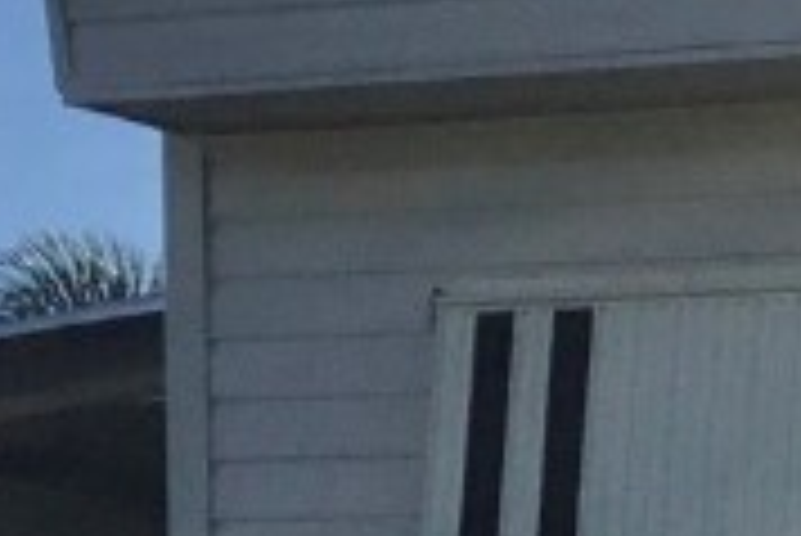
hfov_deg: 10.8
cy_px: 1072
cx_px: 1125
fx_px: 4119
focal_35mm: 185
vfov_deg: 7.2
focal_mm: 3.3
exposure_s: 1/2809
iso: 25
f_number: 2.4
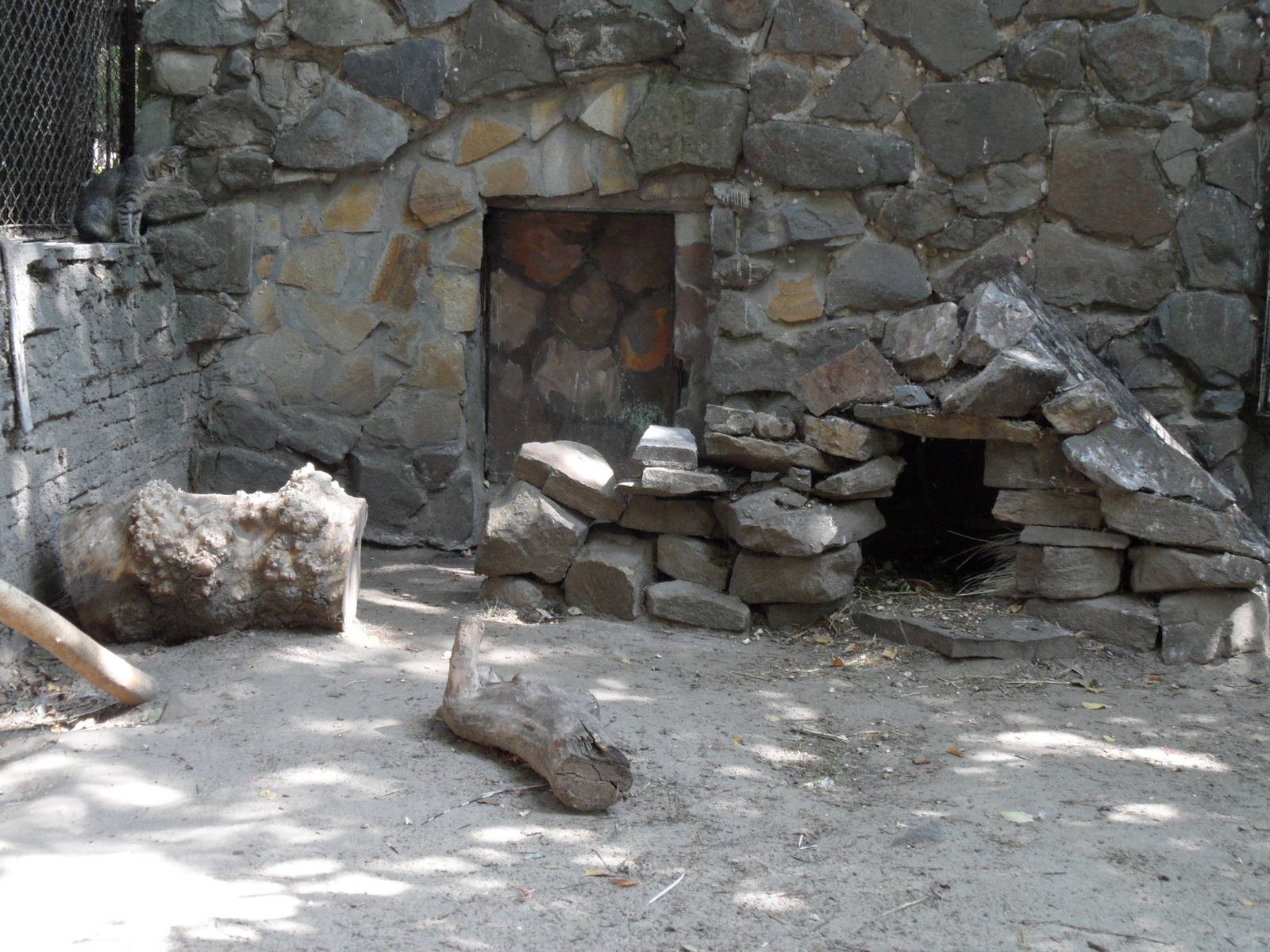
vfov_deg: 29.1
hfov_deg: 38.2
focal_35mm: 50
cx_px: 635
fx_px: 1834
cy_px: 476
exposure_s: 1/60
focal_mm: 8.2
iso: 200
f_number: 3.8
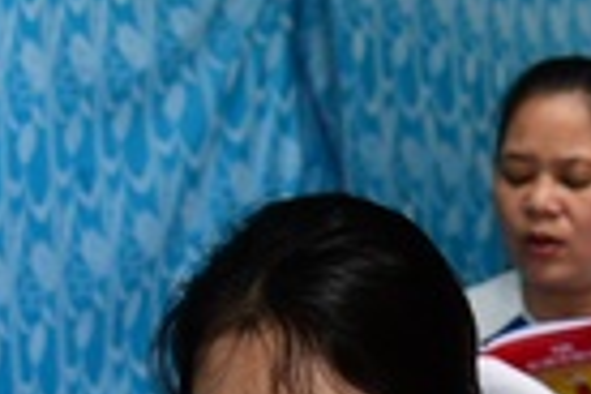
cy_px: 475
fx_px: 3103
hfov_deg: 10.8
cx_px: 591
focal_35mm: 189
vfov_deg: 7.2
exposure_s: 1/60
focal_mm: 40
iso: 320
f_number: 4
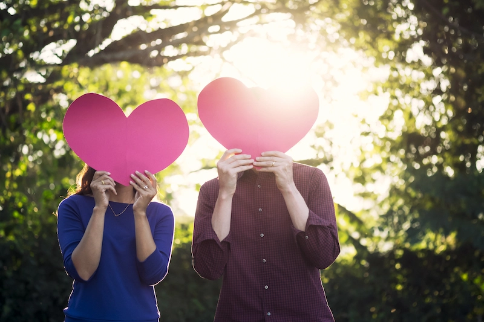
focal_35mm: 90
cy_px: 161
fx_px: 1210
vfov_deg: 15.2
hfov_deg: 22.6
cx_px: 242
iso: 200
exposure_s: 1/1000
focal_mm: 60
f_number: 2.4
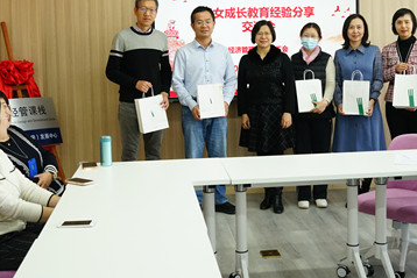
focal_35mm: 51
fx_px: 591
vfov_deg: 26.2
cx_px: 227
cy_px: 75
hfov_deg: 38.8
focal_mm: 33
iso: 2500
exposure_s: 1/200
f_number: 6.3
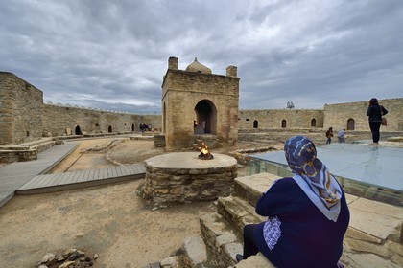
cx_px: 202
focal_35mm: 14
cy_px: 134
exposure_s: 1/200
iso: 400
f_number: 10
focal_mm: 14
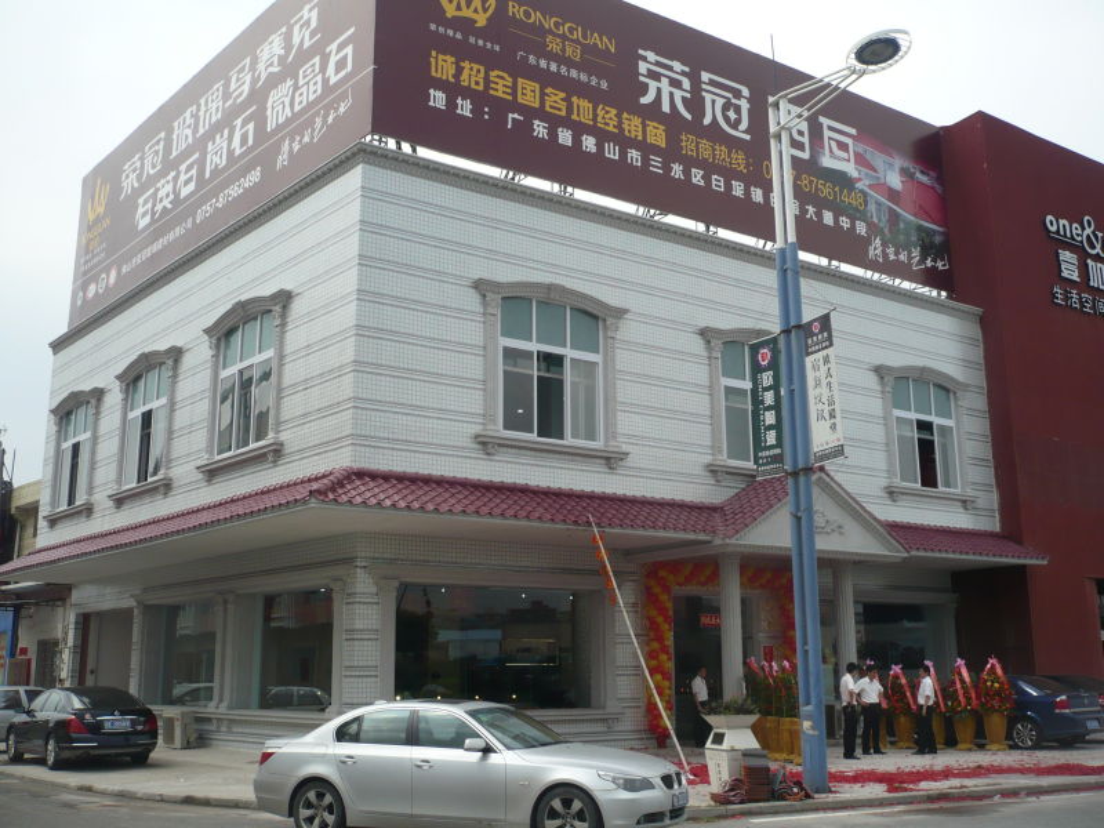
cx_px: 552
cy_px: 414
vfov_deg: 40.7
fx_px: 1116
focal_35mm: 35
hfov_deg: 52.6
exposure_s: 1/200
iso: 100
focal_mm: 5.8
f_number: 8
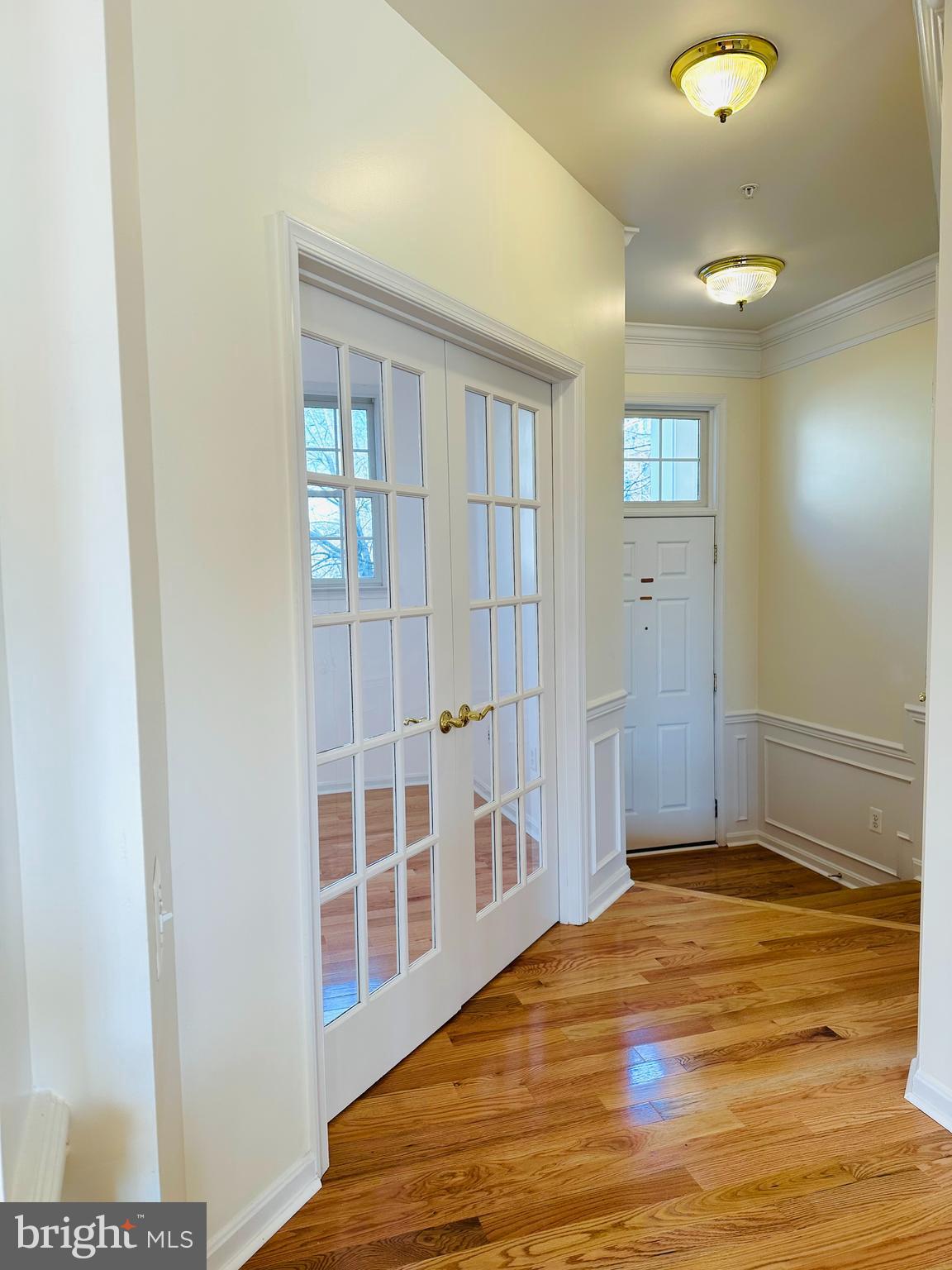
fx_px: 880
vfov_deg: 71.6
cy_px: 635
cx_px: 476
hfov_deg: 56.8
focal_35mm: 24
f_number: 1.78
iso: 80
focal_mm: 6.86
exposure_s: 1/131
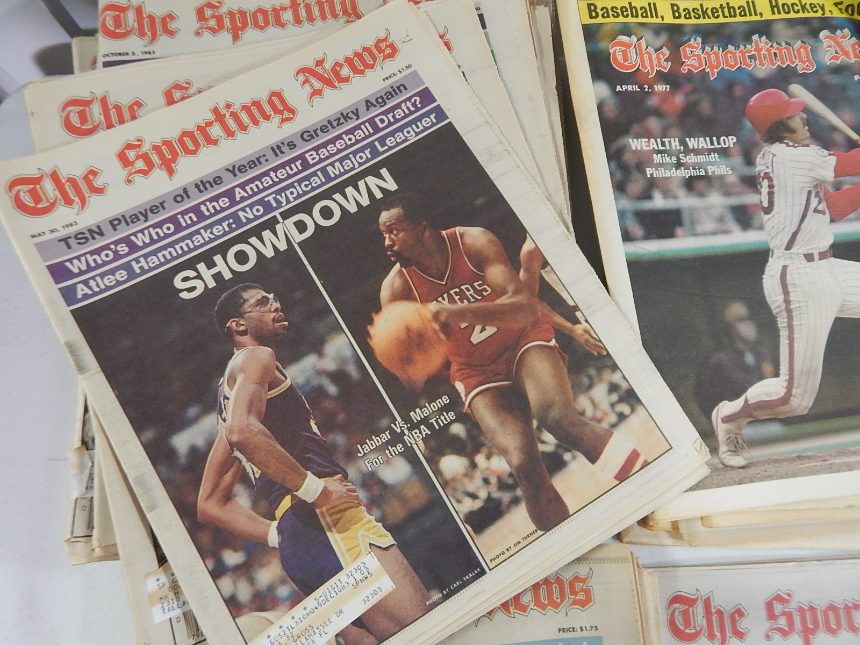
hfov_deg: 76.4
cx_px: 430
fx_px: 547
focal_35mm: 22
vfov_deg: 61.1
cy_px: 322
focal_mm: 4
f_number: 3
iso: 320
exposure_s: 1/30
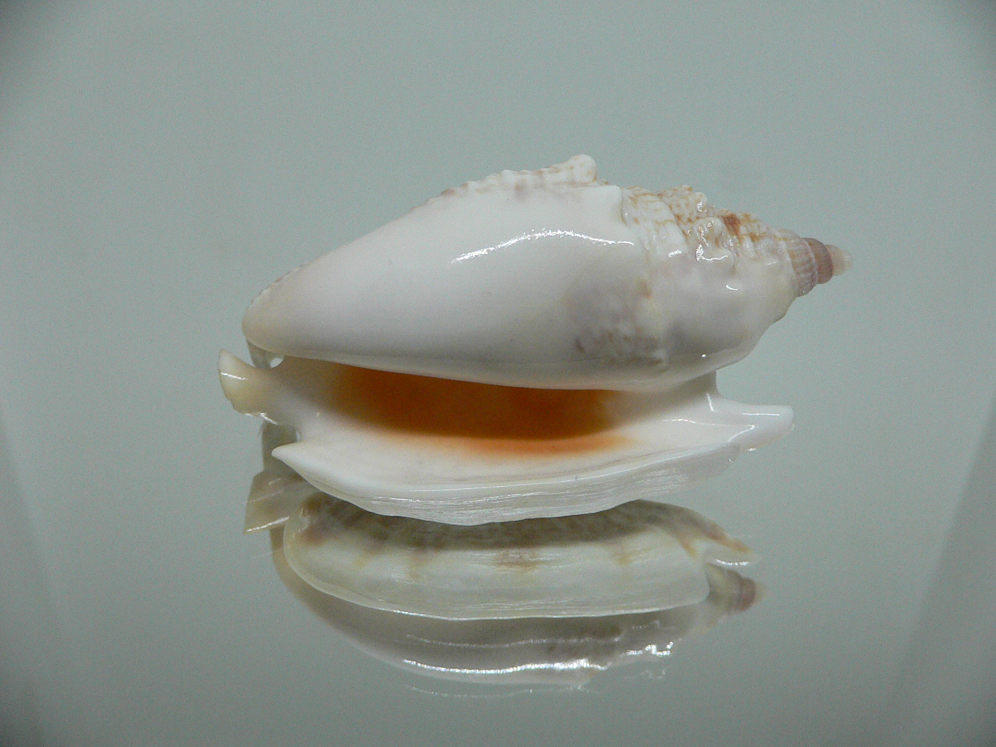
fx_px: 1007
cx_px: 498
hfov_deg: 52.6
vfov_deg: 40.7
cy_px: 374
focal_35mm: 35
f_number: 2.8
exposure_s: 1/60
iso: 200
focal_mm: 4.6
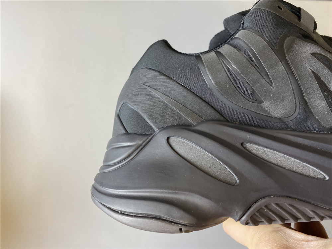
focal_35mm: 26
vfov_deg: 53.1
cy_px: 124
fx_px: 249
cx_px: 166
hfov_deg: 67.3
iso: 100
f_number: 1.8
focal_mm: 4.25
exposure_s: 1/50
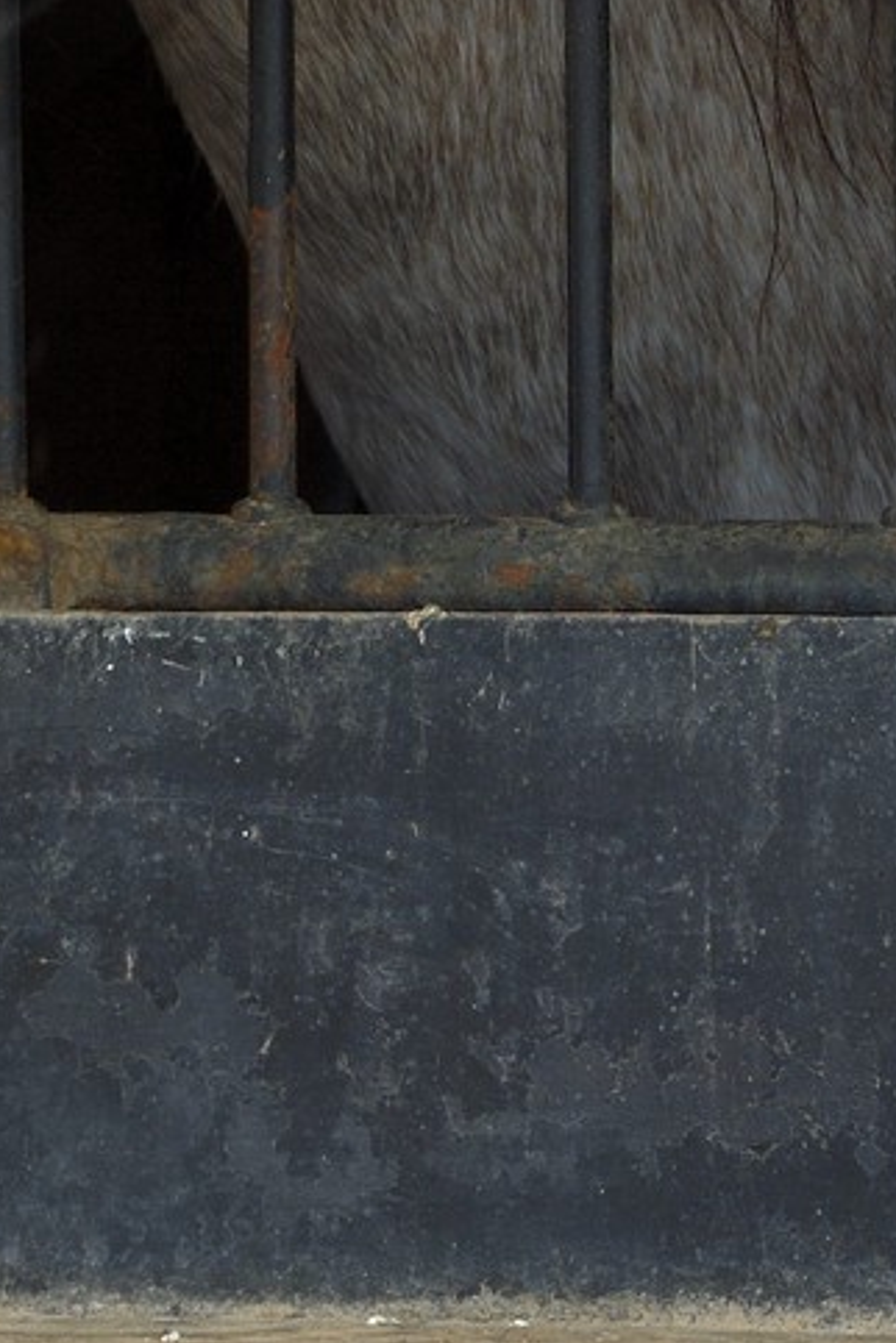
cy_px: -628
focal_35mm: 662
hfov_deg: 2.1
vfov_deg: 3.1
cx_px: -401
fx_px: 24713
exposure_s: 1/400
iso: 400
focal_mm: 200
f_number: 10
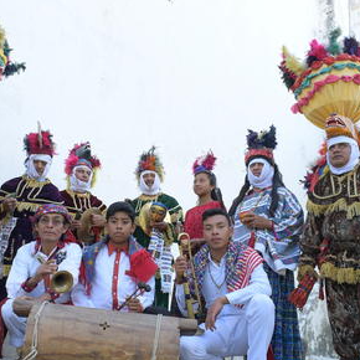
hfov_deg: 38.2
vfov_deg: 38.3
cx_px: 148
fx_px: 518
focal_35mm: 44
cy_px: 204
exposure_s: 1/100
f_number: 5.6
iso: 200
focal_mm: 20
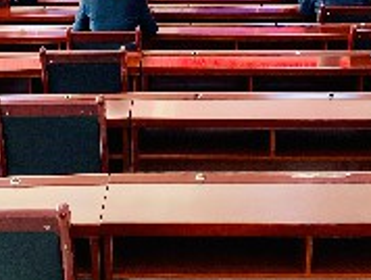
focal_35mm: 73
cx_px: 165
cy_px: -32
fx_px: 783
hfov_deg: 26.6
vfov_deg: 19.3
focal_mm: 4.25
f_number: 1.8
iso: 80
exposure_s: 1/63
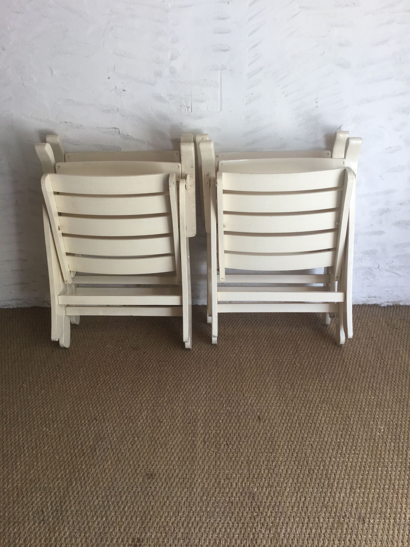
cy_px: 274
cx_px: 205
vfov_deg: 58.4
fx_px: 490
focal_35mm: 31
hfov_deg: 45.4
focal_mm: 3.3
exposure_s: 1/100
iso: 40
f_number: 2.4
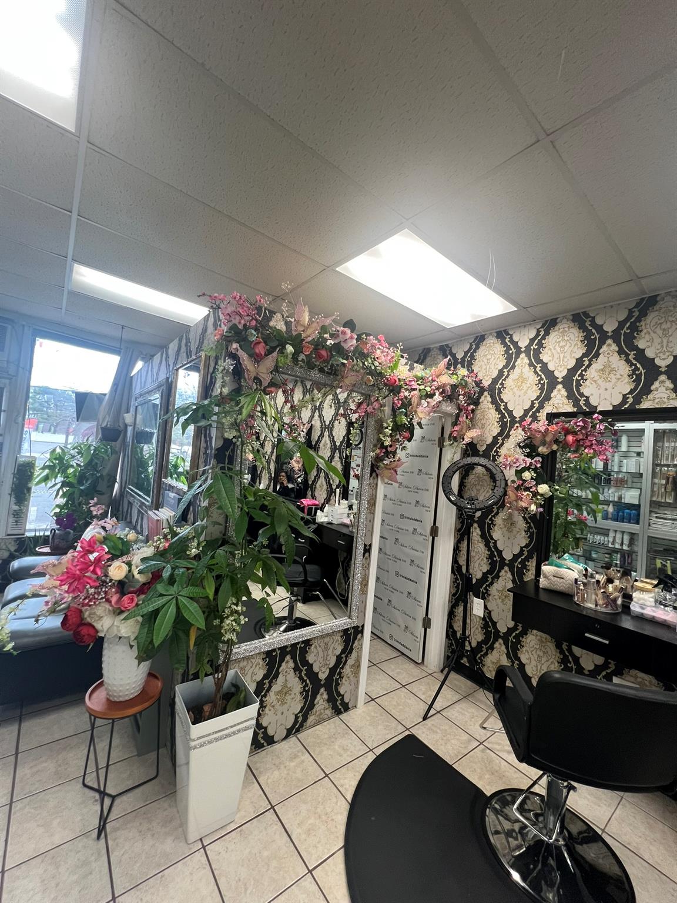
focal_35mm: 13
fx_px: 339
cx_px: 338
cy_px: 452
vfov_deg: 106.2
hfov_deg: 89.9
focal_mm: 1.57
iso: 200
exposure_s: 1/120
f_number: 1.8
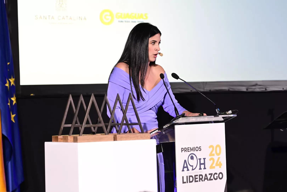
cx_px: 144
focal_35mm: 135
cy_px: 96
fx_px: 1076
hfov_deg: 15.2
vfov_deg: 10.2
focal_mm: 135
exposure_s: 1/400
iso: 4000
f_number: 4.5
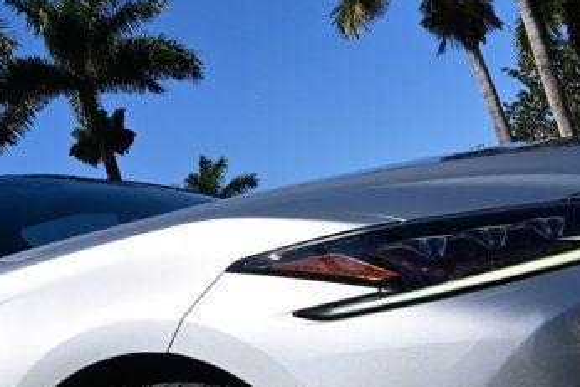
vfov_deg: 19.1
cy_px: 273
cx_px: 161
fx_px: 1144
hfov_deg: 28.1
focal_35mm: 71
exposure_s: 1/320
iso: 100
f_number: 9
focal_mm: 16
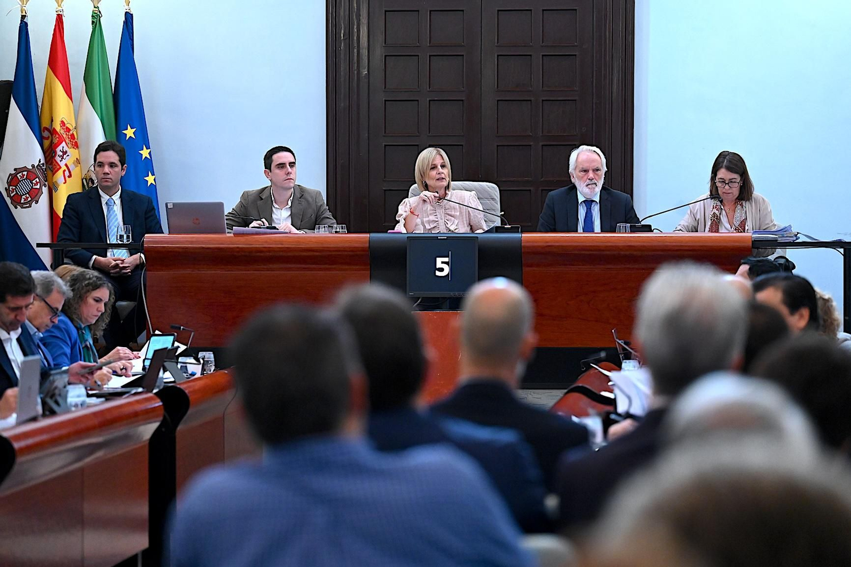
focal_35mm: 125
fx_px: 2953
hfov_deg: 16.4
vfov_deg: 11.0
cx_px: 426
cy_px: 284
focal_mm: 125
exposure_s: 1/200
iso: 5000
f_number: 3.2
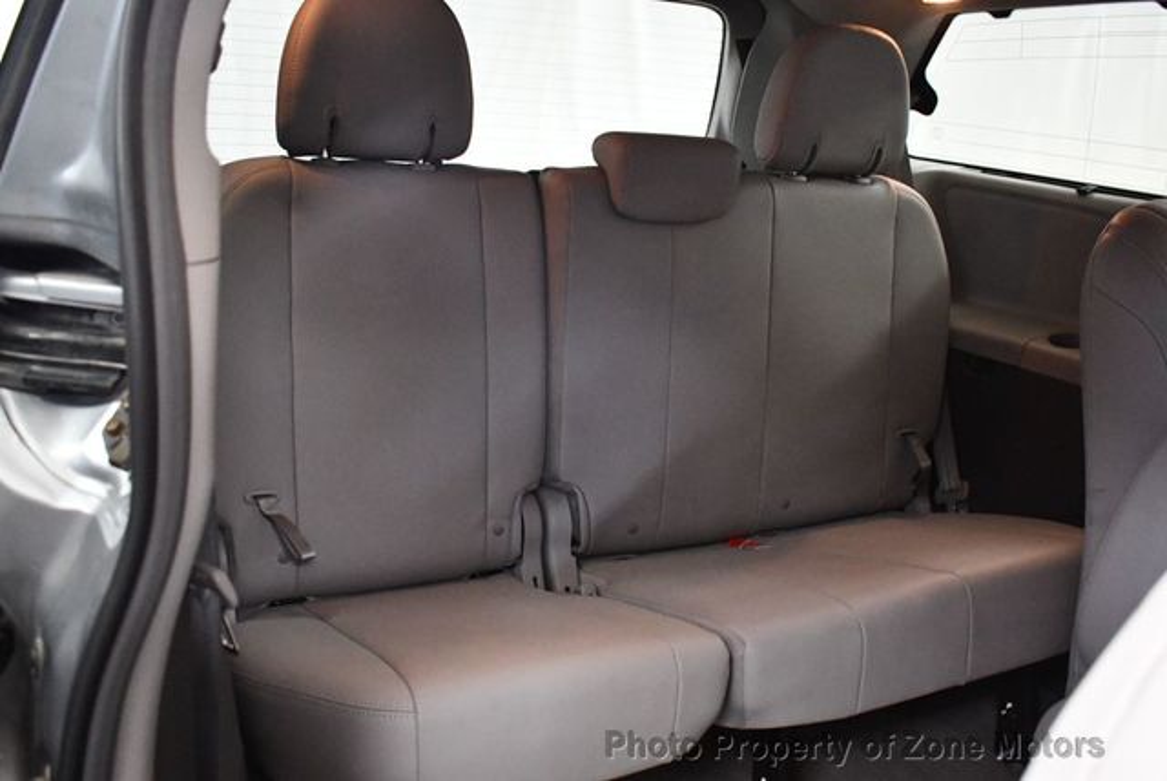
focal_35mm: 36
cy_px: 390
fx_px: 1168
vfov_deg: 36.9
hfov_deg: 53.1
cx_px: 584
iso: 5000
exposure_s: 1/60
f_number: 3.5
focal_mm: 18
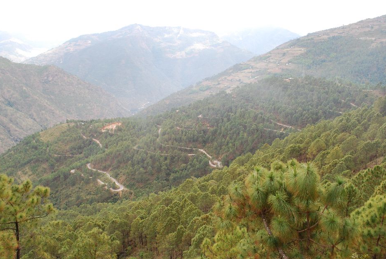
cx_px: 192
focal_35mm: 28
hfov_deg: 65.4
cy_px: 125
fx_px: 301
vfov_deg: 46.5
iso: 200
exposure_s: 1/60
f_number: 7.1
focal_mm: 18
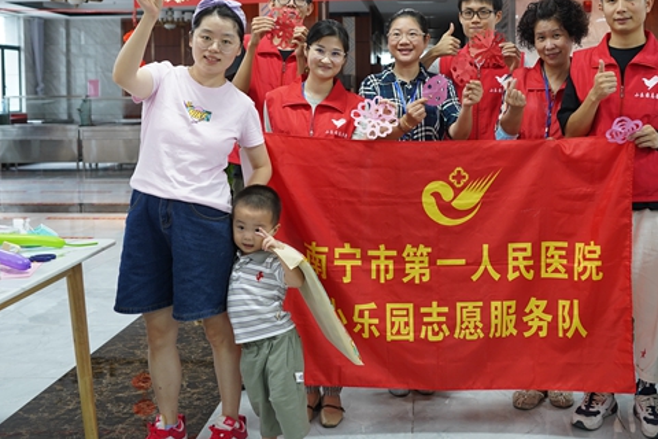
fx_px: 768
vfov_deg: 31.6
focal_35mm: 42
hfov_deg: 46.1
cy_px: 134
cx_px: 400
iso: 800
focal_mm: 28
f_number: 2.8
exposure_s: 1/100
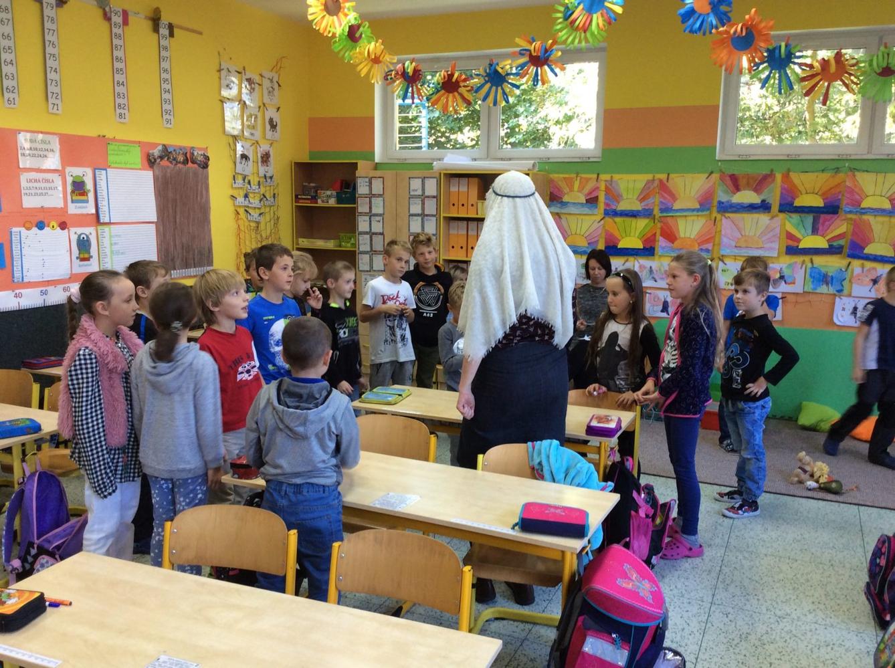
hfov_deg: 56.9
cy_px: 334
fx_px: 826
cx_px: 448
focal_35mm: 32
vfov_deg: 44.0
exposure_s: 1/25
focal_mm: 3.3
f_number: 2.4
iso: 50
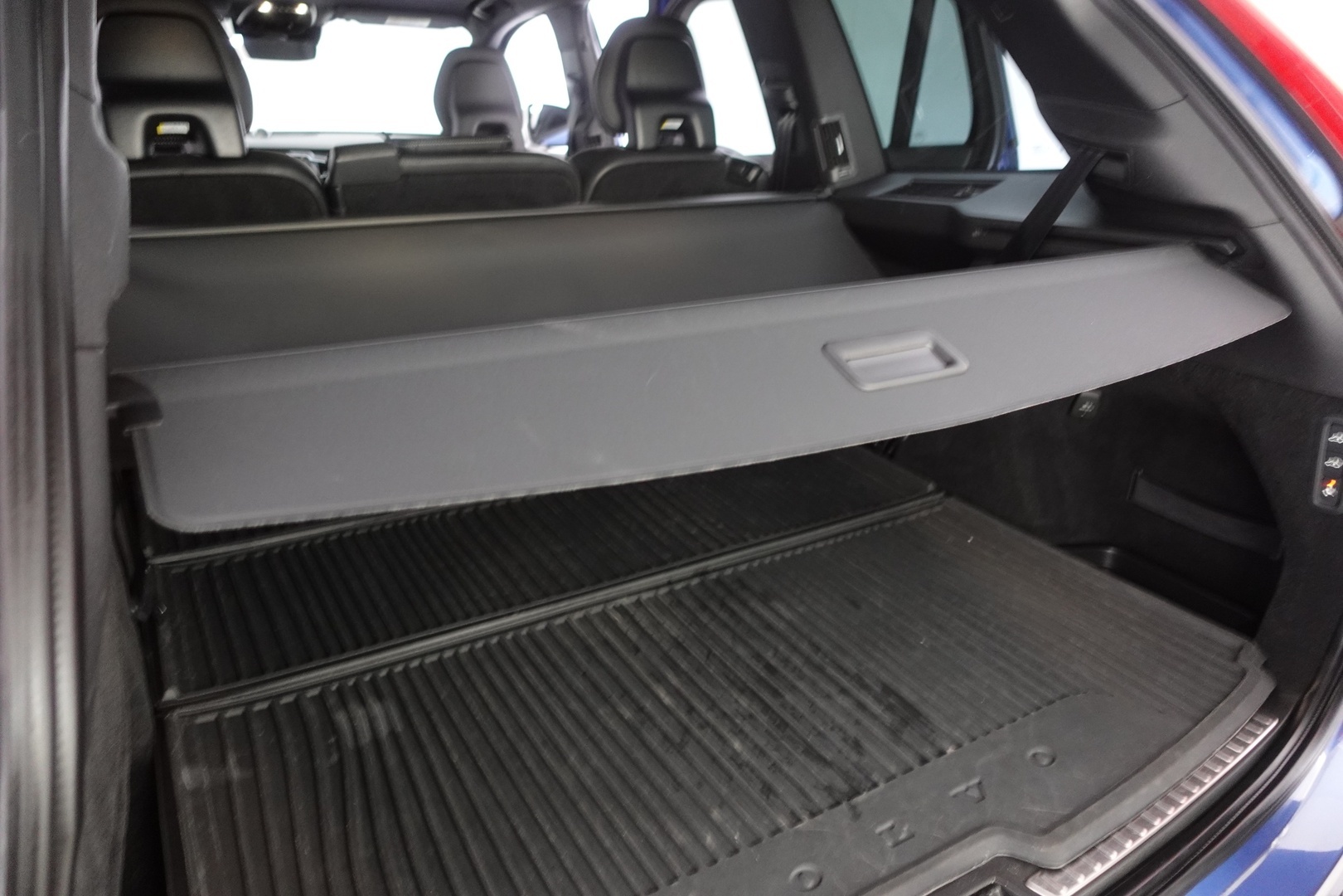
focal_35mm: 24
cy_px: 448
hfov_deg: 73.7
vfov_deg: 53.1
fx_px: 895
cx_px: 672
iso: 800
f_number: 1.8
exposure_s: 1/13
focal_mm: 9.4
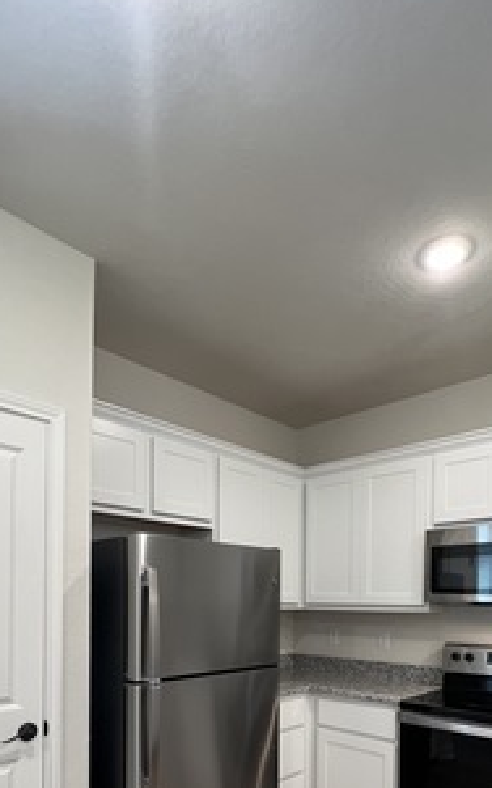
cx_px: 246
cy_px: 615
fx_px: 472
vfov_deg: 72.6
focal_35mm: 22
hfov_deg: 55.0
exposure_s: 1/60
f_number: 1.8
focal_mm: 1.57
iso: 200
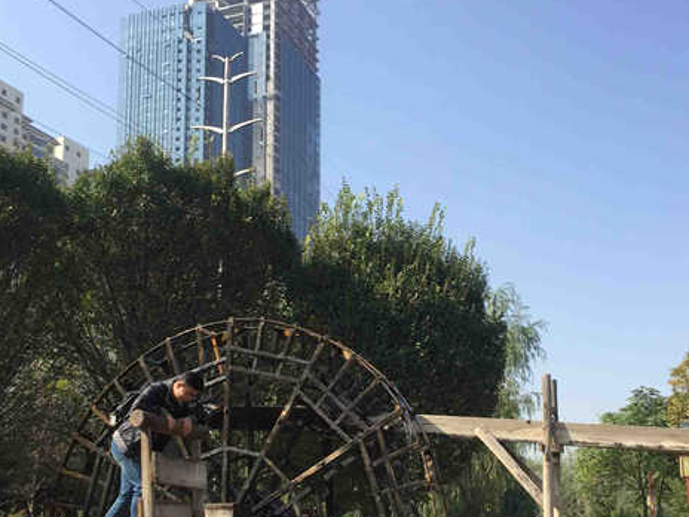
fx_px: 896
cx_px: 399
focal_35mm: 45
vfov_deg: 31.7
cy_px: 380
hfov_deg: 42.0
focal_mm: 4.15
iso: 32
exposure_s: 1/898
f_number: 2.2
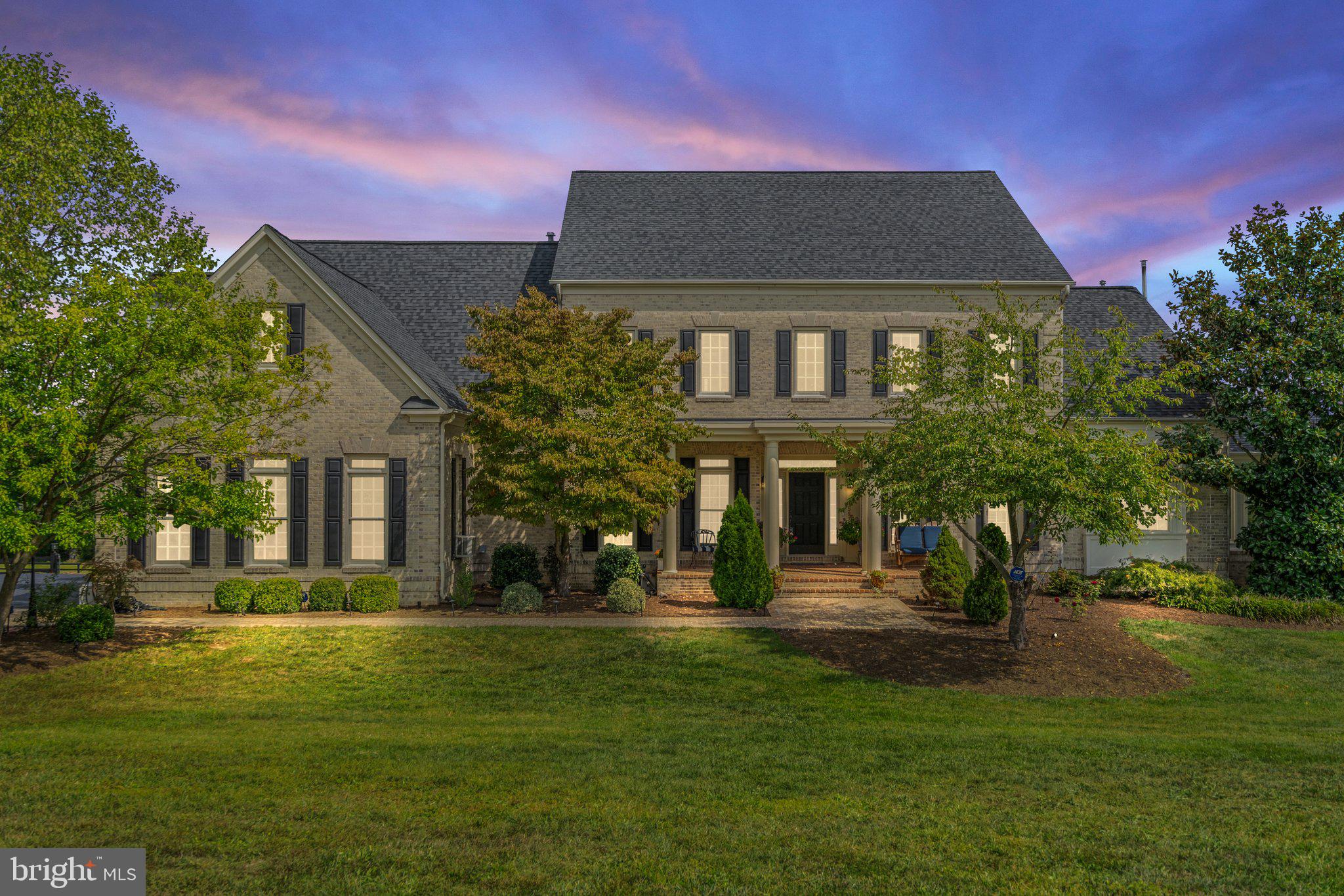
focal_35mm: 30
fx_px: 1120
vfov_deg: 43.6
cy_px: 448
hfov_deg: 61.9
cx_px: 672
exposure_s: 1/200
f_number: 13
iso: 200
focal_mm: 30
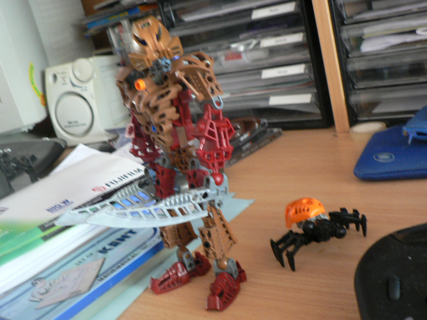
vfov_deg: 34.3
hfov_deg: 44.8
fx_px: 518
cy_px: 160
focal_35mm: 42
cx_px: 214
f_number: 2.8
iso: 200
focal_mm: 7
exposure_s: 1/4
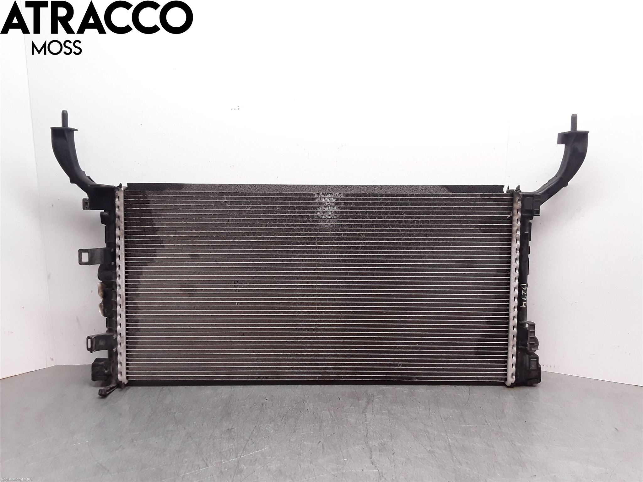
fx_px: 520
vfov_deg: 49.7
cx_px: 322
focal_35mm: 28
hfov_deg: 63.4
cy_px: 241
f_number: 1.9
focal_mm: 2.91
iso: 100
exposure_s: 1/100
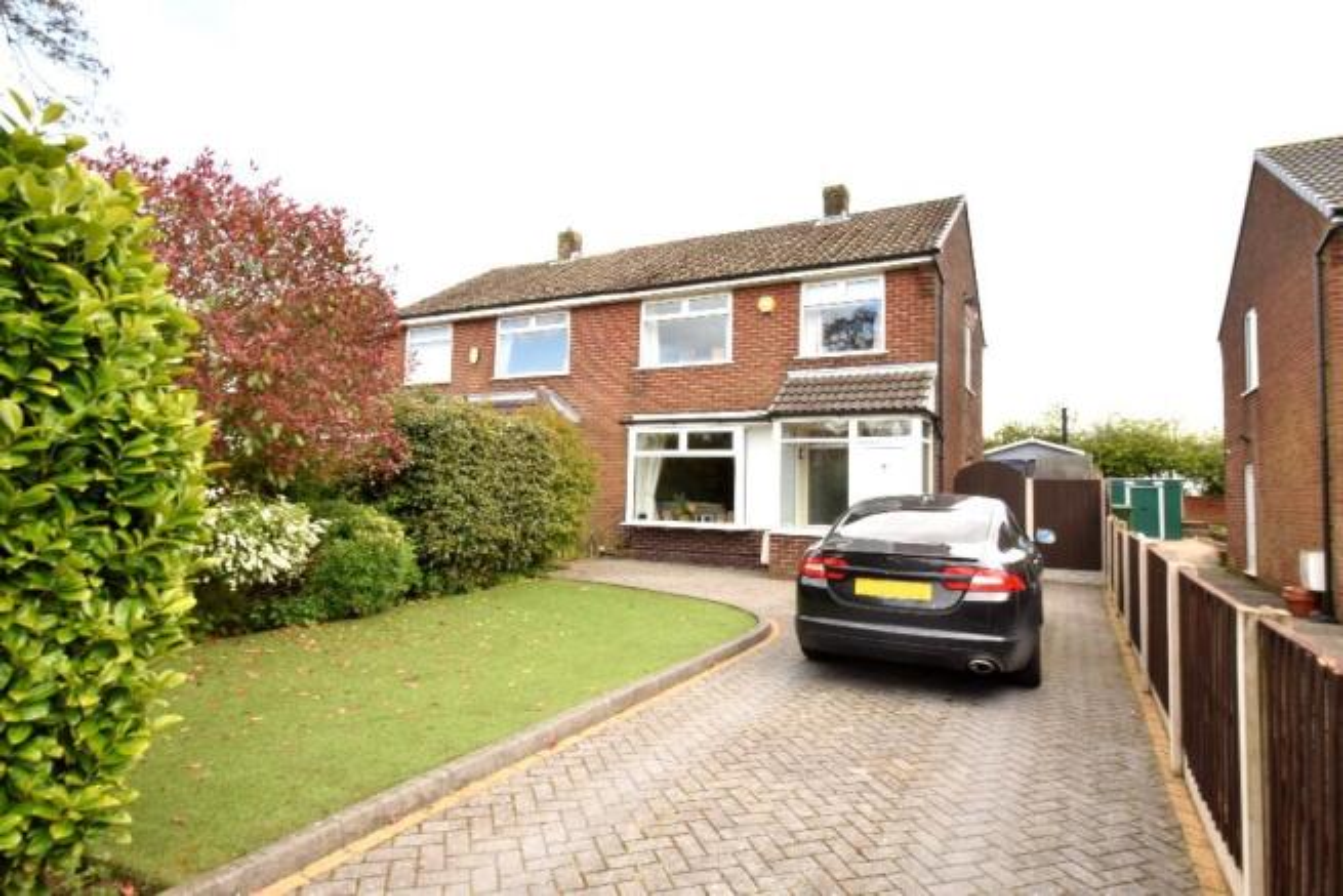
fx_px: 728
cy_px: 448
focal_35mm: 20
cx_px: 672
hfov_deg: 85.4
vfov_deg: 63.2
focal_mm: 13
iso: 100
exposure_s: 1/6
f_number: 25
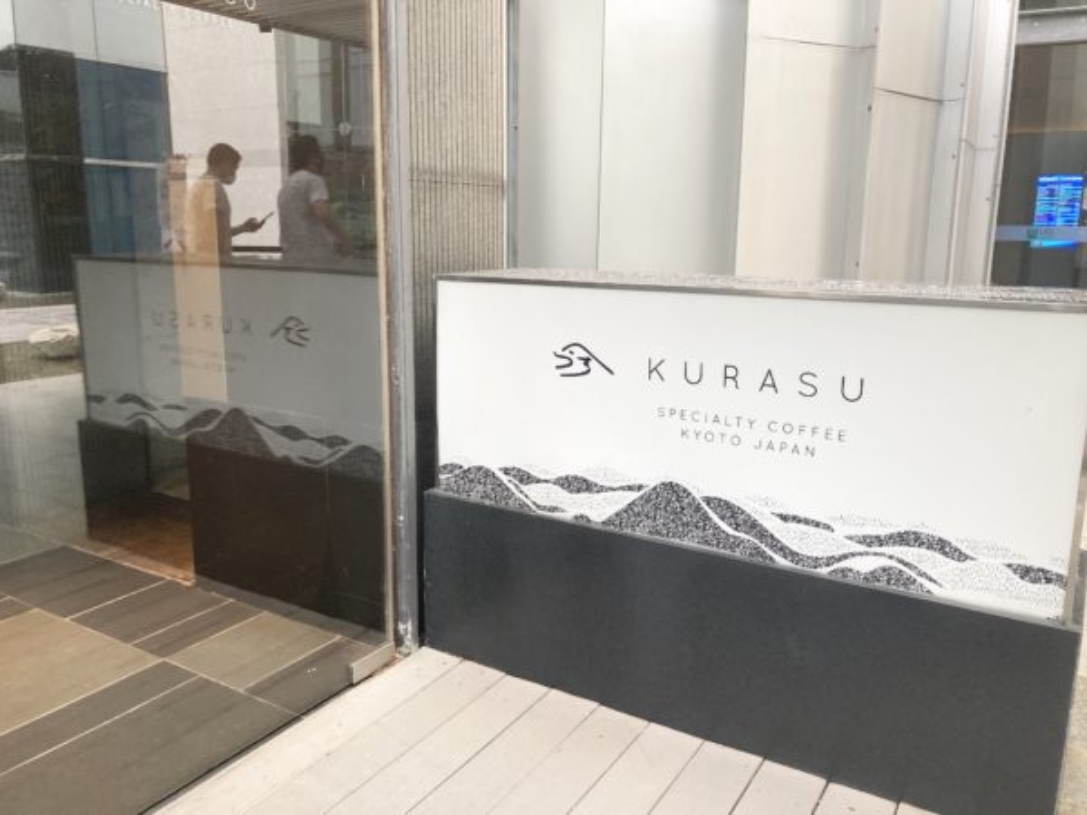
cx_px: 544
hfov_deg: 63.4
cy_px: 408
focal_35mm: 28
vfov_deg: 49.7
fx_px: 879
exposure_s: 1/97
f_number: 1.8
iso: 80
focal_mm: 3.99
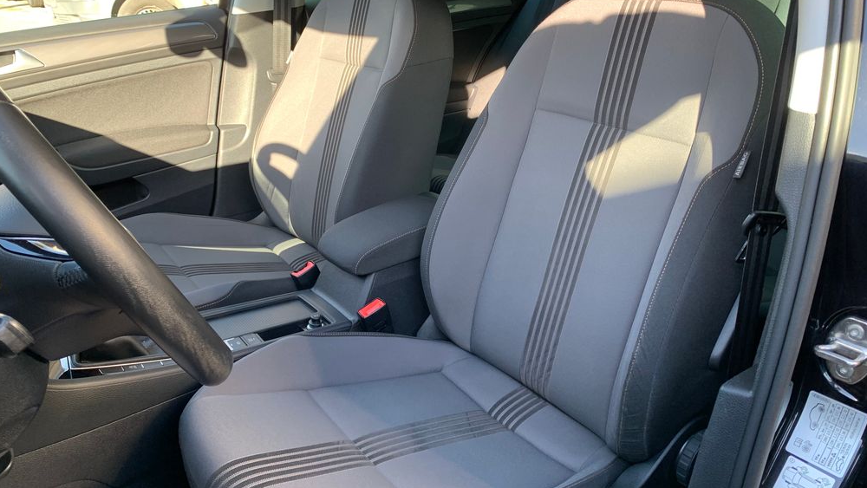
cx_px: 441
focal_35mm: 29
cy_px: 240
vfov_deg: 40.2
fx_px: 667
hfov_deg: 66.0
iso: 50
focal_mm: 4.25
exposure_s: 1/121
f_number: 1.8
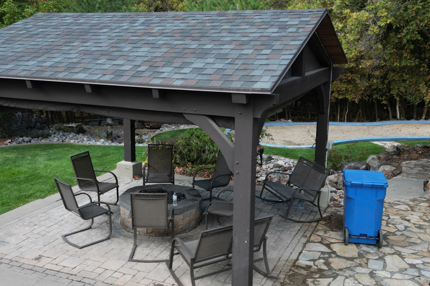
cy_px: 147
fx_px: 454
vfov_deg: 35.0
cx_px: 204
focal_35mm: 38
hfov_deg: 50.7
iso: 200
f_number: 1.7
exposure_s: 1/800
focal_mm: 6.72
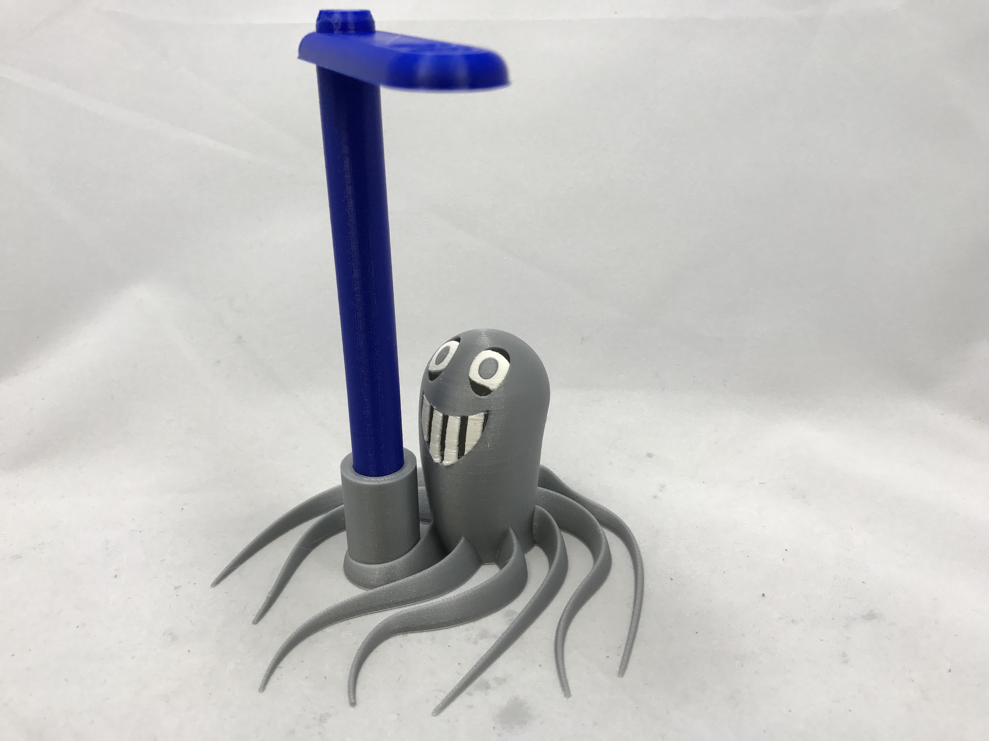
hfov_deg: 63.4
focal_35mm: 28
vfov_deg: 49.7
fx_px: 800
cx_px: 494
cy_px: 370
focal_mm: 3.99
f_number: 1.8
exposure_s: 1/120
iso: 32
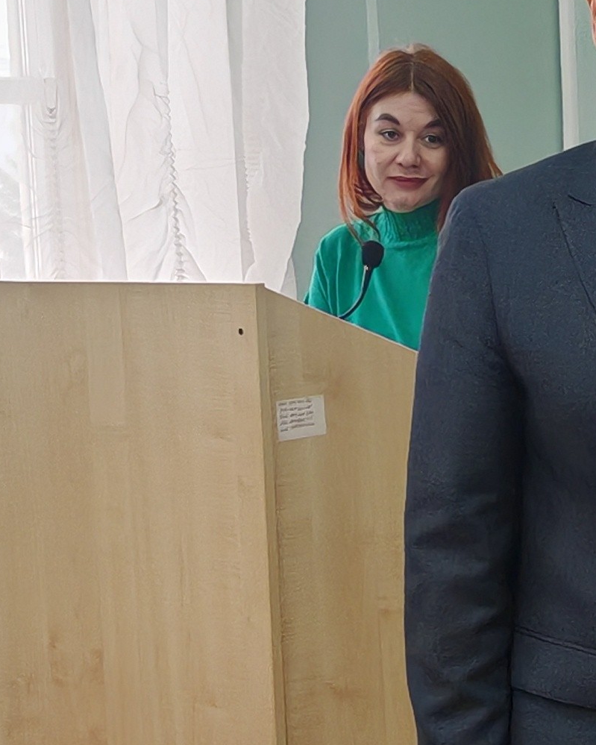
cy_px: 514
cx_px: 930
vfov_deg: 13.8
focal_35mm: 139
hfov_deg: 10.7
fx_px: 3065
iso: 500
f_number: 1.9
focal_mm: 6.12
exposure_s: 1/100
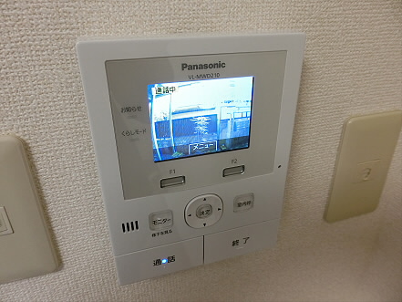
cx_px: 201
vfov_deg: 54.9
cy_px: 151
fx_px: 290
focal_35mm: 25
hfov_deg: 69.4
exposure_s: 1/60
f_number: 2.8
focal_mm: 5.4
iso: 400
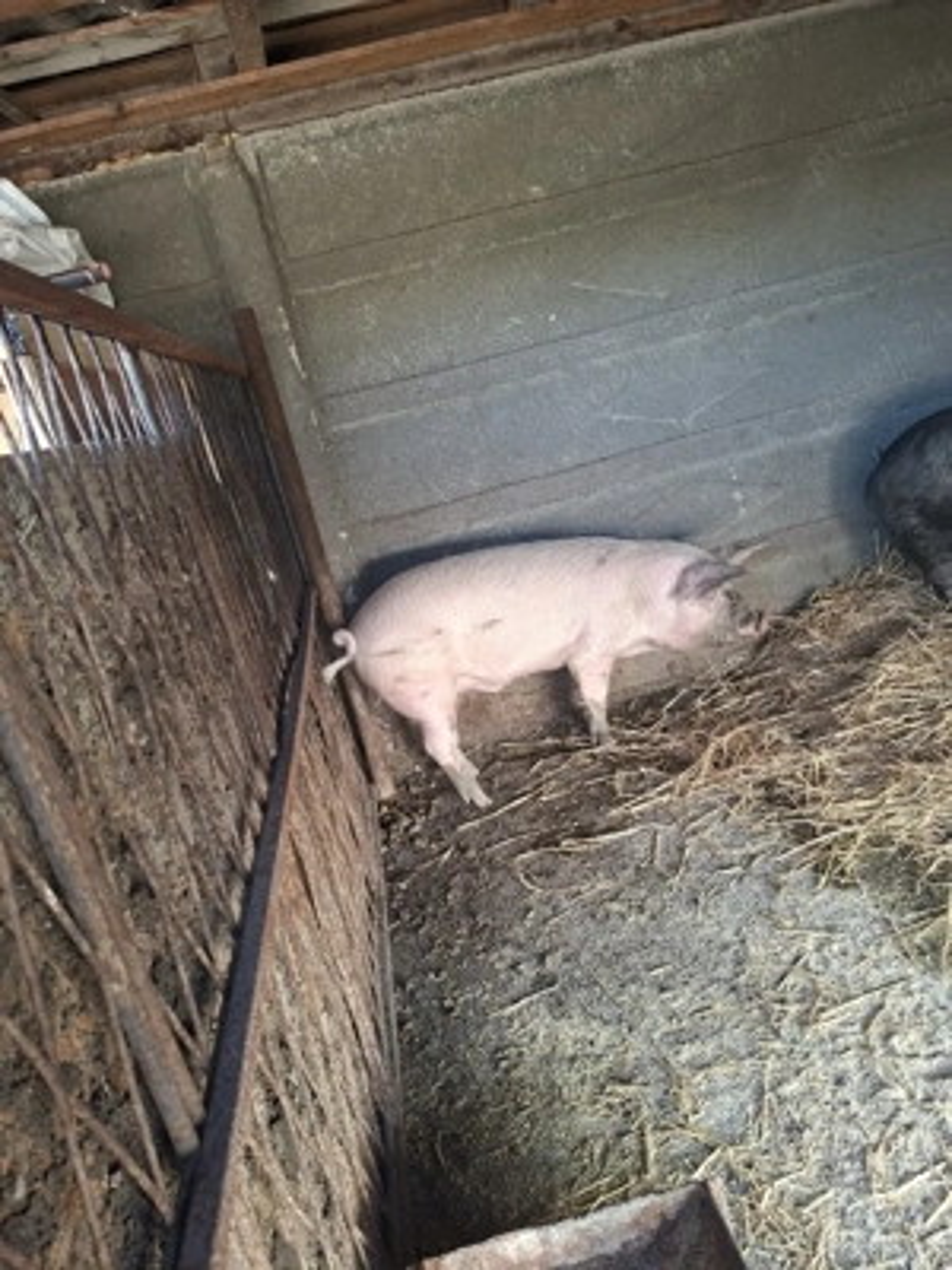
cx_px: 476
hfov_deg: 58.9
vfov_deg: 73.9
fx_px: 843
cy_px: 635
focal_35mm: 23
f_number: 1.8
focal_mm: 5.54
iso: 160
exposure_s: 1/50
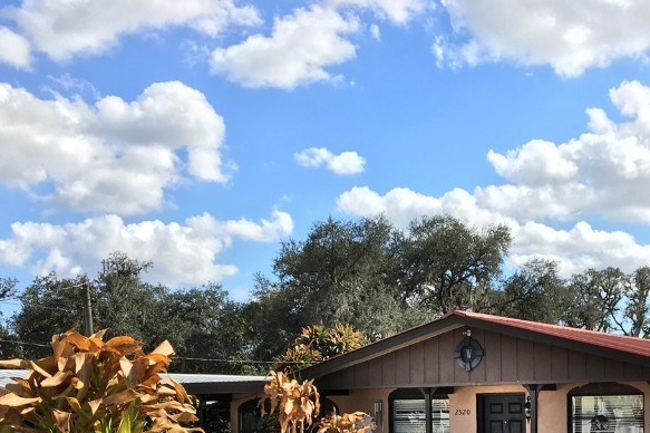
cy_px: 421
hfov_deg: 37.0
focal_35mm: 53
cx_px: 449
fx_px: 956
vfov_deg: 24.5
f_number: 2.2
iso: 25
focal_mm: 4.15
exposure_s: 1/1183
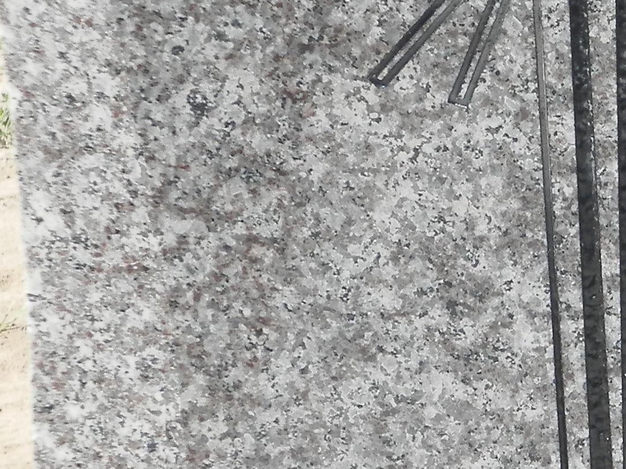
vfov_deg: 4.2
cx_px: 1337
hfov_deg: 5.5
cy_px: 147
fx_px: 6345
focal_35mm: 351
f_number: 4.2
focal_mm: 14.6
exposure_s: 1/320
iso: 80
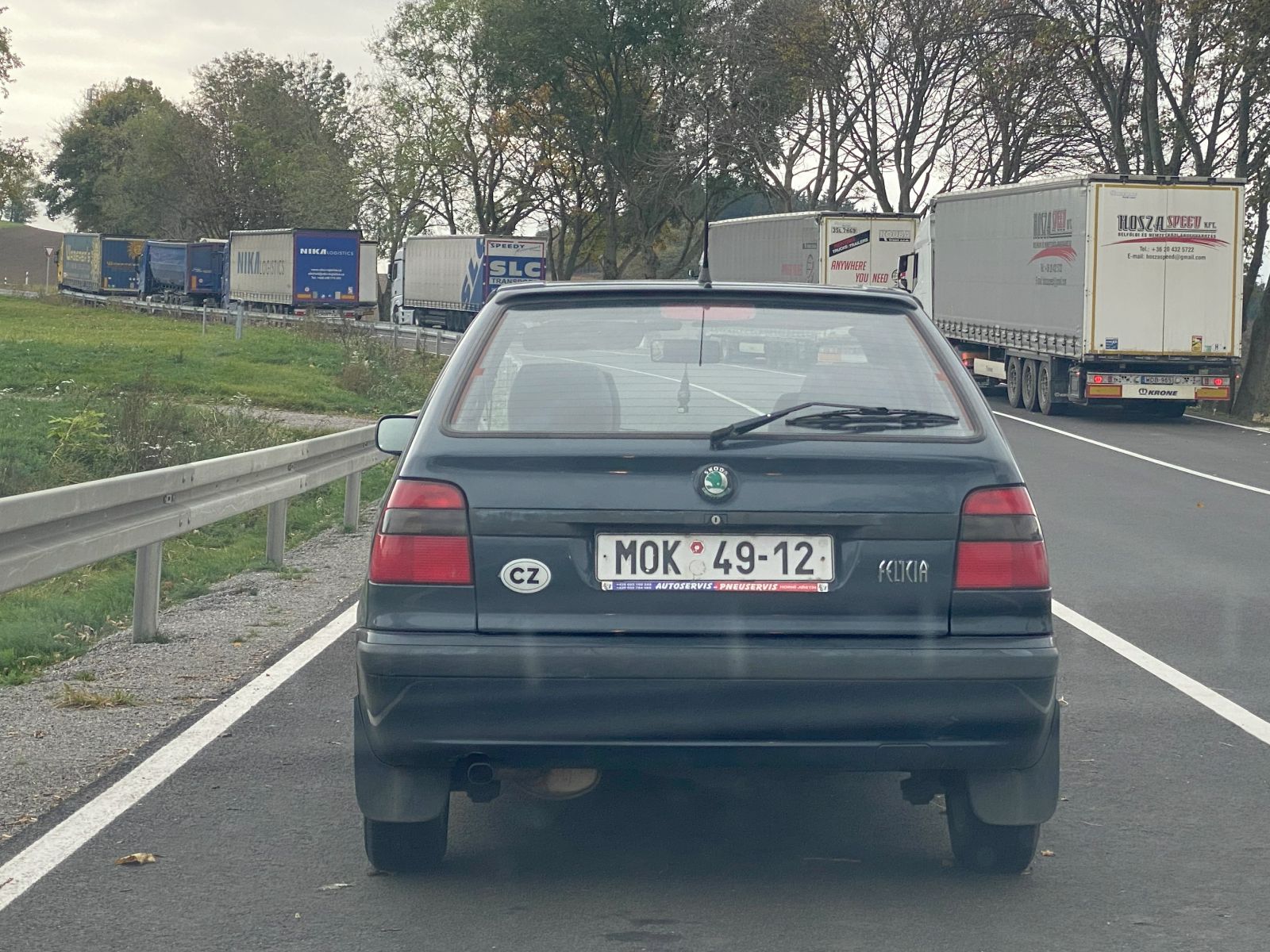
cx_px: 635
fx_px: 1908
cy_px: 476
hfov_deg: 36.8
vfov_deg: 28.0
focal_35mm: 52
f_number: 2
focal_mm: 6
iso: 20
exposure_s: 1/251
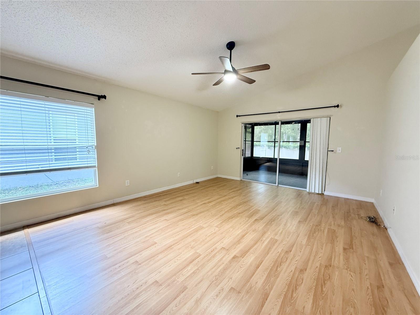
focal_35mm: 14
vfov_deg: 85.7
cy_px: 158
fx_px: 170
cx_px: 210
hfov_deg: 102.1
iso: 250
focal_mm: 2.22
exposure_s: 1/60
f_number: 2.2
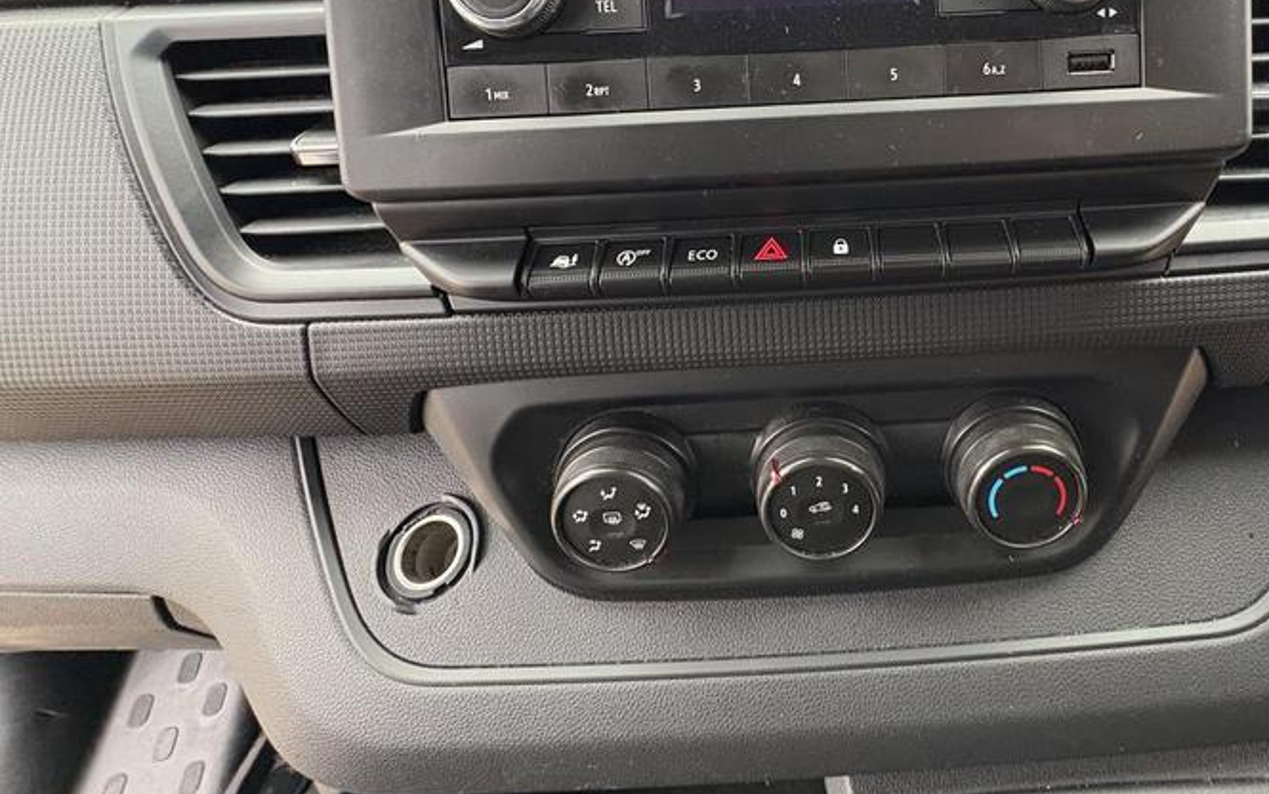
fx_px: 692
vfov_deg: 56.4
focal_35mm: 20
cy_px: 189
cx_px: 840
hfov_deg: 82.3
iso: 500
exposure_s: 1/60
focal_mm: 2.22
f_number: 2.2
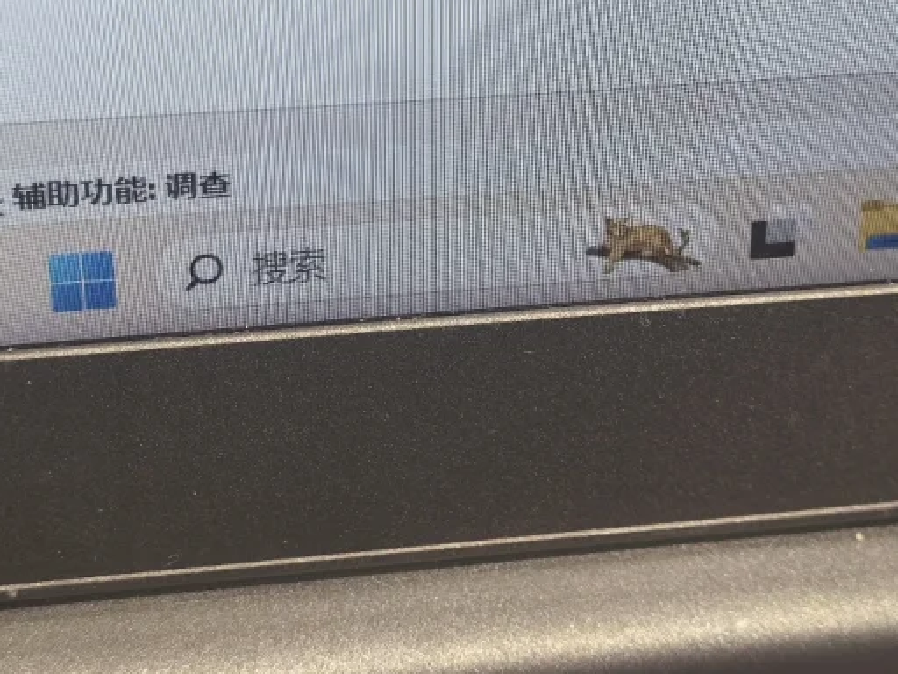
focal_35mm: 76
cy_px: 204
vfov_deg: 19.3
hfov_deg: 25.7
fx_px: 1972
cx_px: 428
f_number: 1.9
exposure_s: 1/100
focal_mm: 5.52
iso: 80
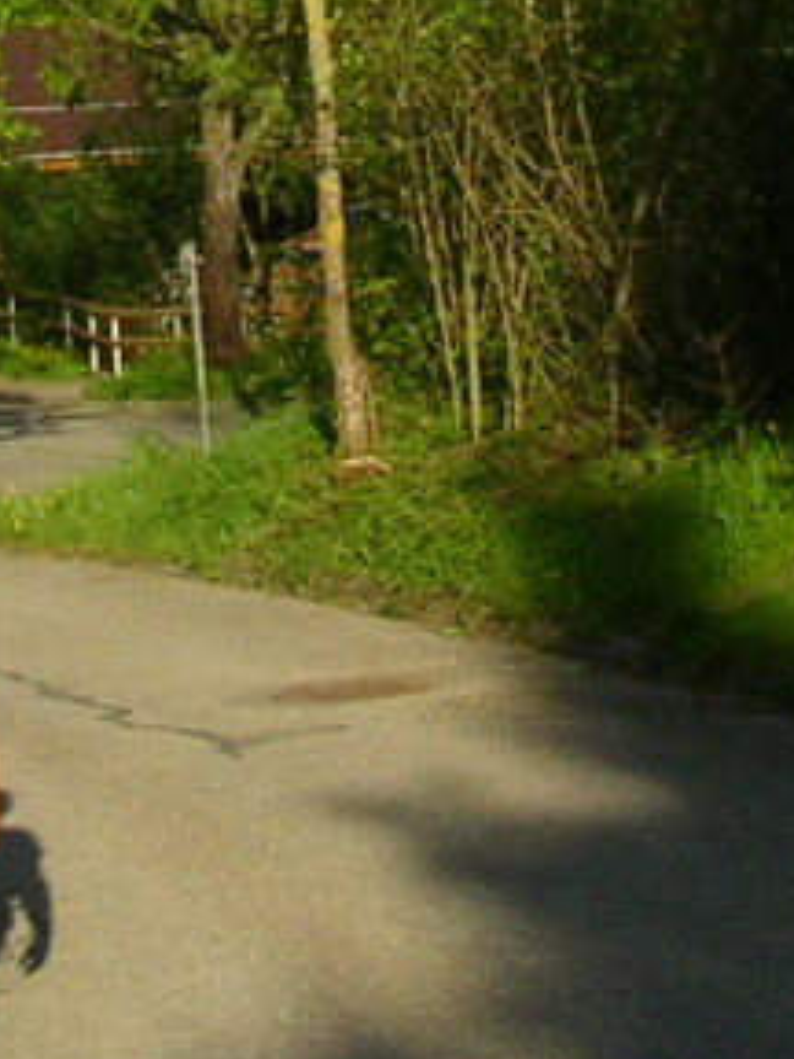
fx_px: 4129
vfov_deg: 14.1
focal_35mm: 135
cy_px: -305
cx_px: 132
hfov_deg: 10.9
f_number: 5.6
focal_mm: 5.8
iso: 50
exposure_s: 1/294
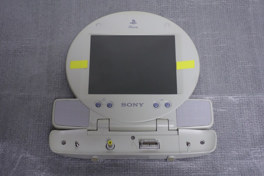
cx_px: 132
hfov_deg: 32.9
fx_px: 447
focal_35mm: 61
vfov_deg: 22.3
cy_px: 88
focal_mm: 22.49
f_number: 3.5
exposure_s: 1/50
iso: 800
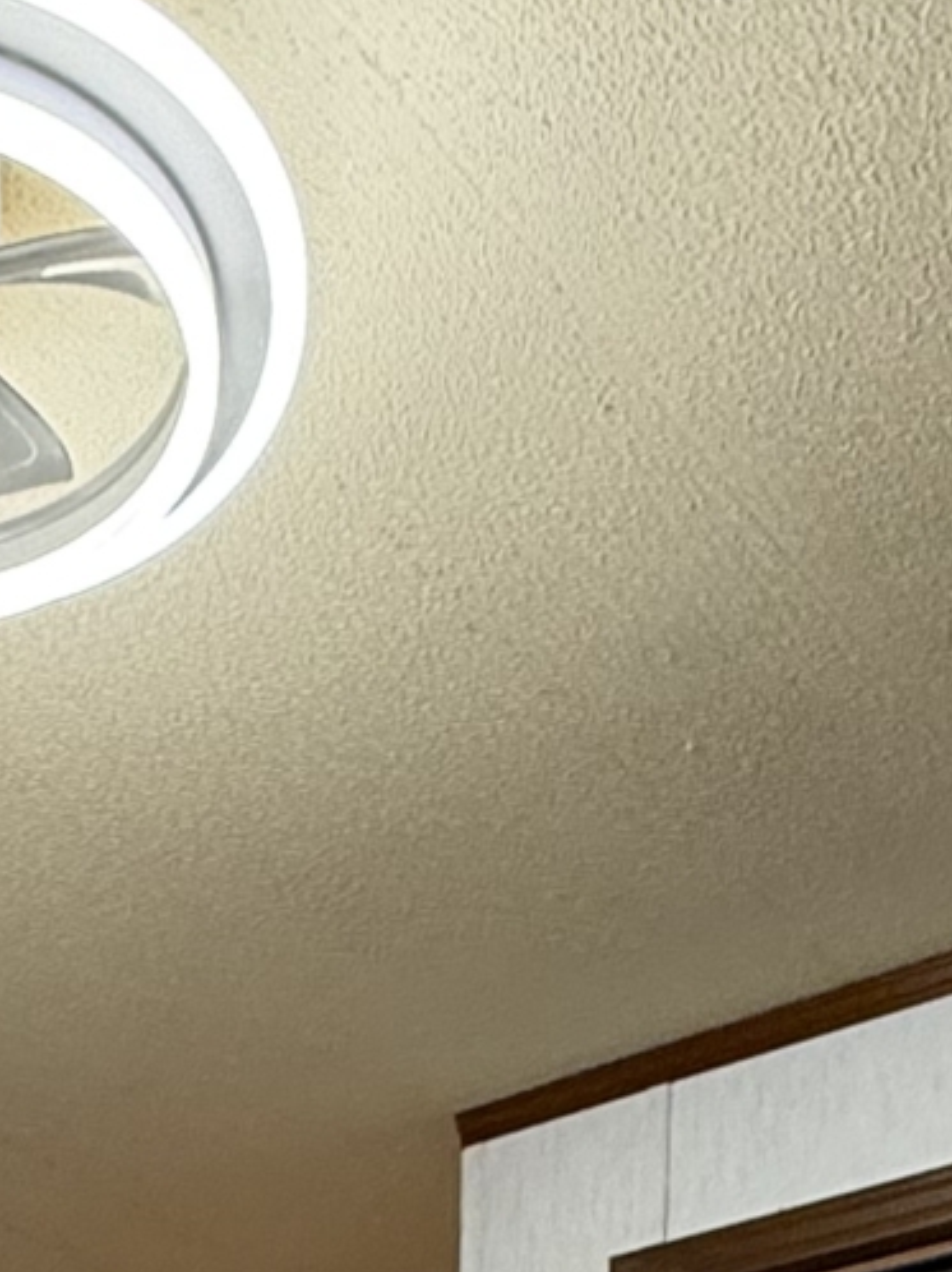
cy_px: 2332
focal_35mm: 72
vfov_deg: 19.6
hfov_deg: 19.7
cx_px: -36
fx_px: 2642
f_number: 2.2
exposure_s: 1/60
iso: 400
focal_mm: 2.22
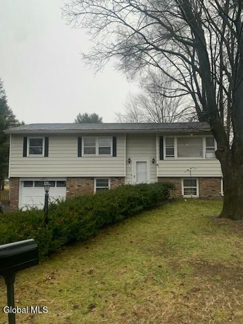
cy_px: 162
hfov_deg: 53.0
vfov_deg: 67.3
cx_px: 122
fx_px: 243
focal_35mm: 26
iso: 32
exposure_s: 1/121
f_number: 1.8
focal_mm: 4.25
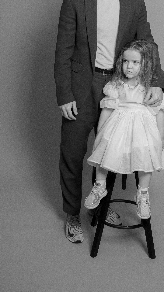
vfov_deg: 39.4
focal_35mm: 52
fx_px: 402
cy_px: 98
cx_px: 108
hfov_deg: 23.0
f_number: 2.2
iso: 1250
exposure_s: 1/250
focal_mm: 35
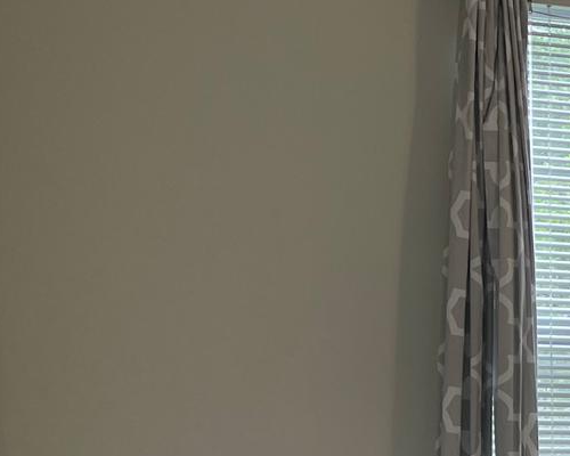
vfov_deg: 14.5
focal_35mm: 104
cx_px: 1088
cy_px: 491
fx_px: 1754
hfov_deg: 15.4
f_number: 1.6
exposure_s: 1/120
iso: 40
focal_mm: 5.1
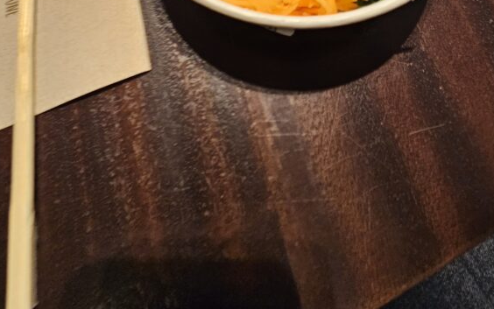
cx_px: 304
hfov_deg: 71.5
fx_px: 337
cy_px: -111
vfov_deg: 33.0
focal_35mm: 25
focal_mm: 2.2
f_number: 2.2
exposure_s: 1/50
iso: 80
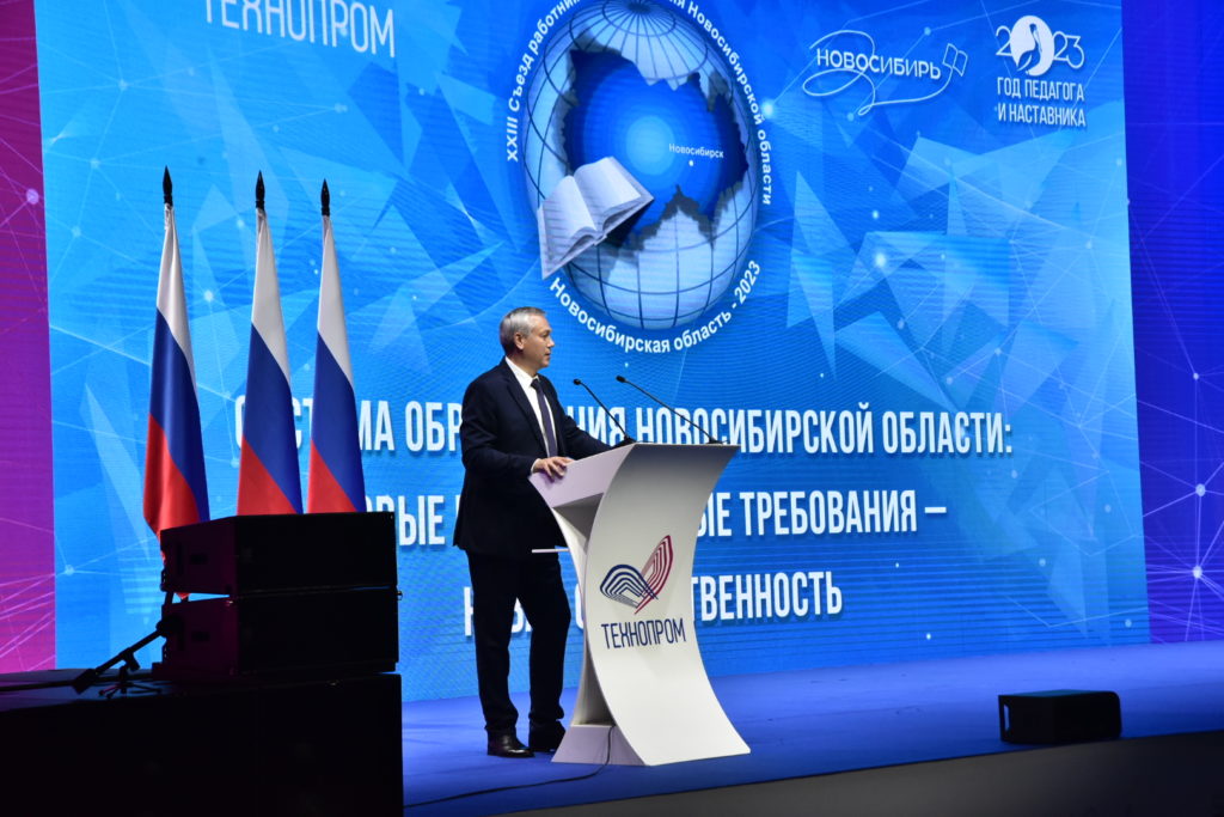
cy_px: 408
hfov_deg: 27.0
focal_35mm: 75
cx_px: 612
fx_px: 2550
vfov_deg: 18.2
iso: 2500
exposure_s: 1/160
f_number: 11
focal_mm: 75
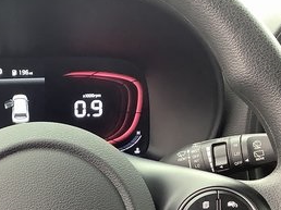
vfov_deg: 18.4
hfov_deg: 24.7
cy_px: 231
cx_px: 36
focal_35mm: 77
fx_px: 624
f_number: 2.4
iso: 125
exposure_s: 1/60
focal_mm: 3.3
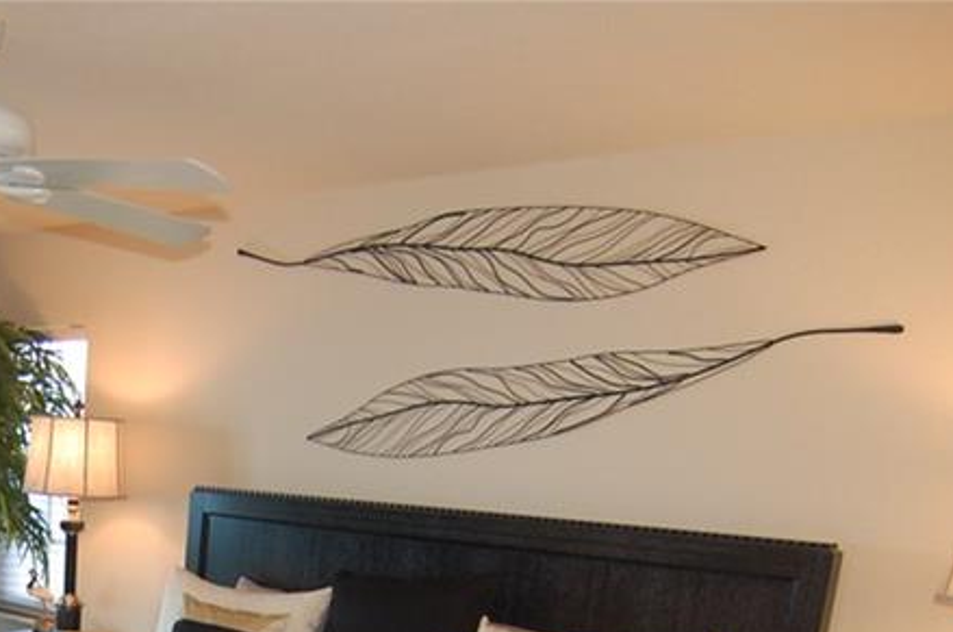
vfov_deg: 28.2
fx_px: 1110
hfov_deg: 42.3
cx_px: 78
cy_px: 734
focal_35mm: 42
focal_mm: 12
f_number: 4
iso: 400
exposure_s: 1/60
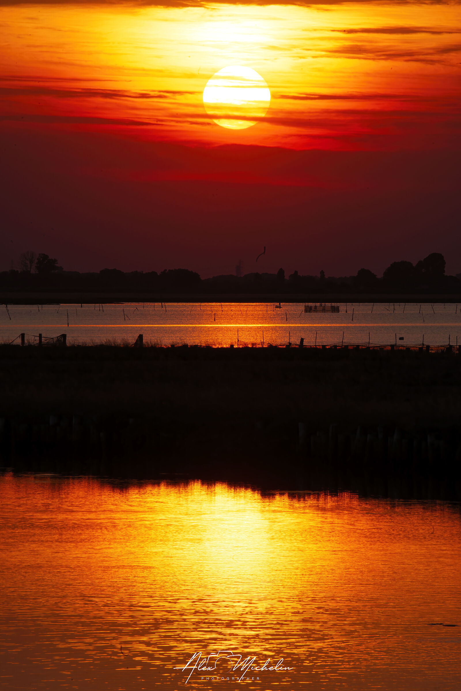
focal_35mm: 380
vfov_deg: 5.4
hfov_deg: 3.6
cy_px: 346
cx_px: 230
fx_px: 7299
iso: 200
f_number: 40
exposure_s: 1/125
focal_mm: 380
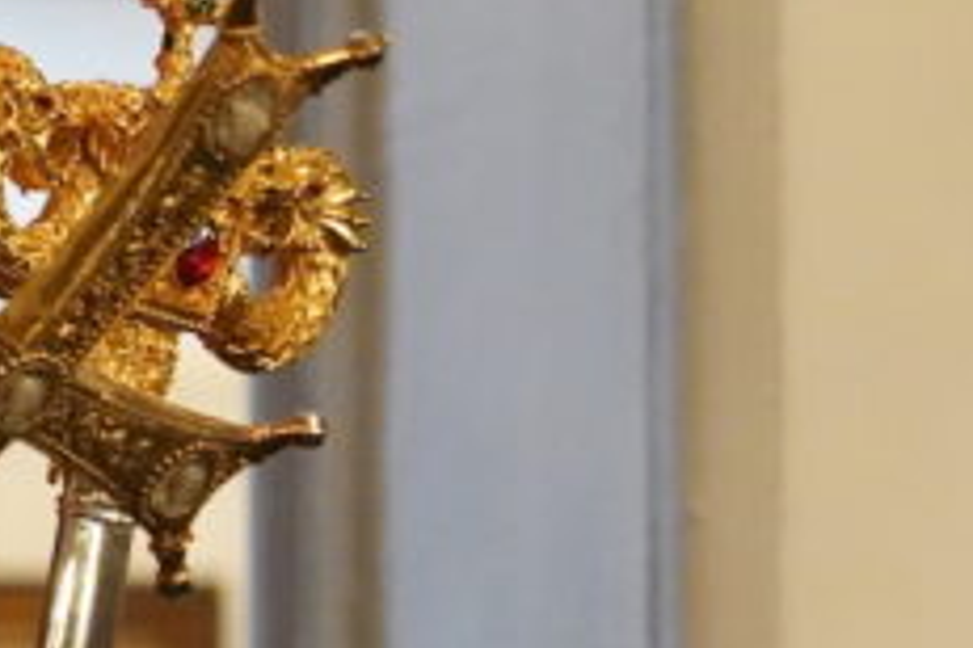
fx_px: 12594
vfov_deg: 2.9
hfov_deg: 4.4
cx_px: -21
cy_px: 541
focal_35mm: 466
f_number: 5.6
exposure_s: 1/500
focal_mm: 105
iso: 16000
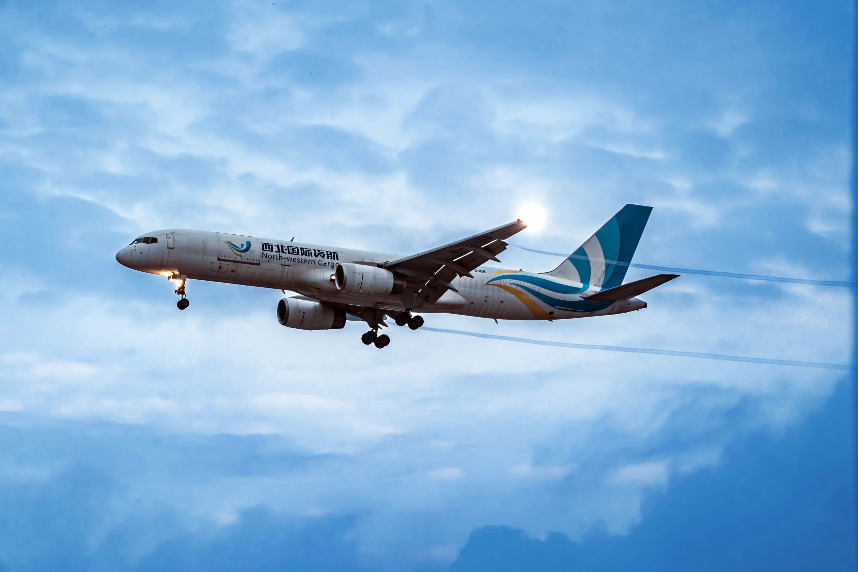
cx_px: 429
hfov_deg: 8.6
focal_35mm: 240
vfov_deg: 5.7
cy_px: 286
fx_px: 5719
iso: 2000
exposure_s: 1/640
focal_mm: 240
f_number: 6.3
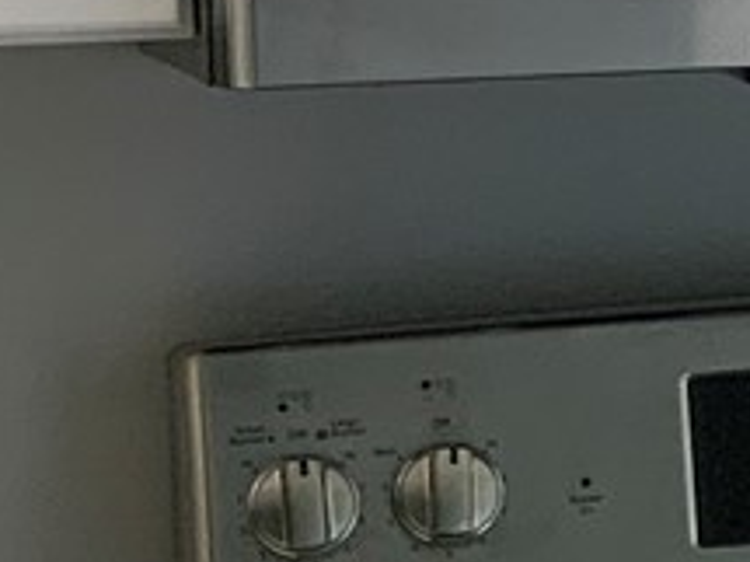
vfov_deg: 6.9
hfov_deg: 8.2
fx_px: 4677
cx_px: 1985
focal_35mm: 216
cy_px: 87
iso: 50
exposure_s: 1/60
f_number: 1.8
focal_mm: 3
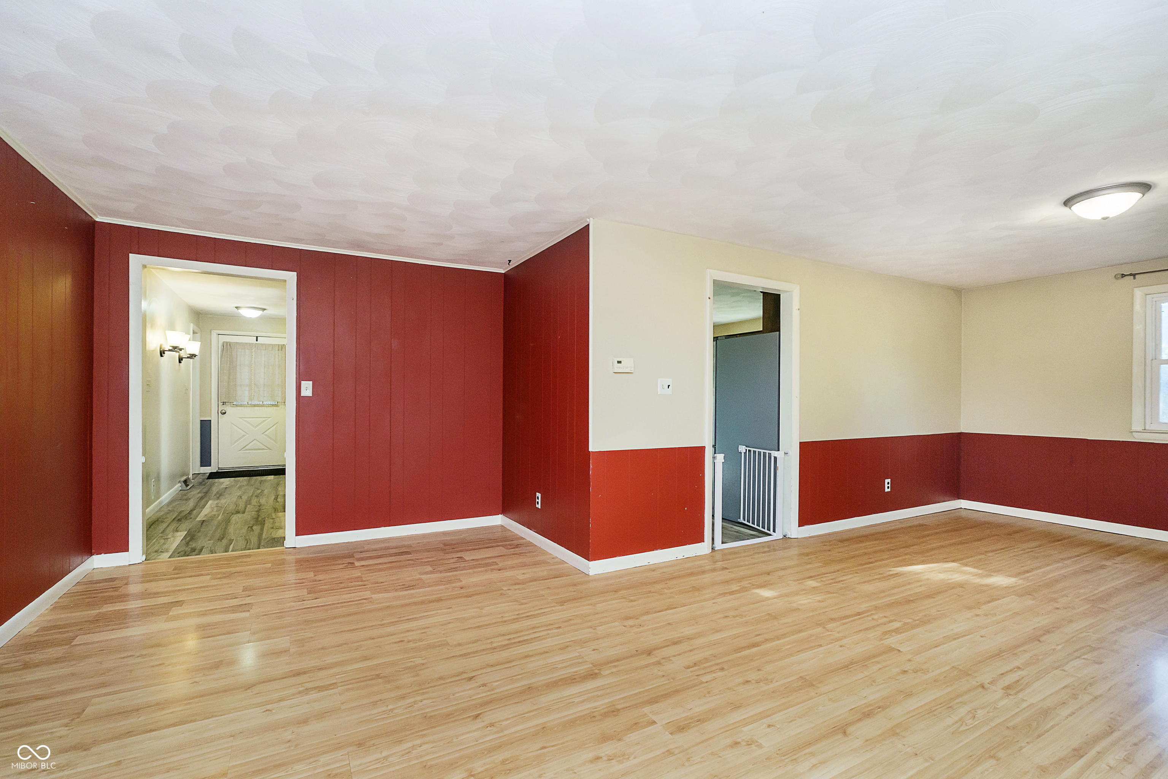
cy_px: 390
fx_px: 487
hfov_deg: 100.4
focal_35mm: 15
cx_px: 584
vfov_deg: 77.3
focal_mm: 10
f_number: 4
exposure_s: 1/30
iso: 500
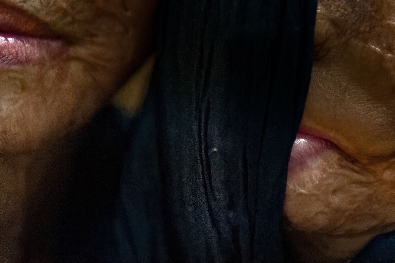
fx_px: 1546
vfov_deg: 9.7
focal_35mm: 141
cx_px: 243
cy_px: 14
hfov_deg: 14.5
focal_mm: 70
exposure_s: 1/80
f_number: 2.8
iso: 2500
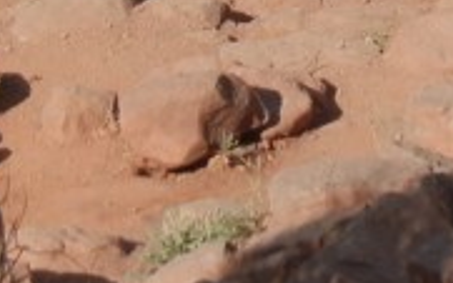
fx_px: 2222
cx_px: 603
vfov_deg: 7.1
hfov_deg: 11.3
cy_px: -193
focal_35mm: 180
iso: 160
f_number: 7
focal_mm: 5.4
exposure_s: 1/572
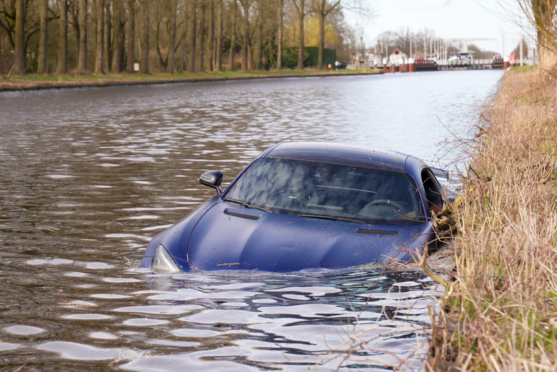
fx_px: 1626
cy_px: 186
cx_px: 278
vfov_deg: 13.1
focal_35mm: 105
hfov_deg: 19.4
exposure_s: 1/400
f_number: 5.6
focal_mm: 70
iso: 250
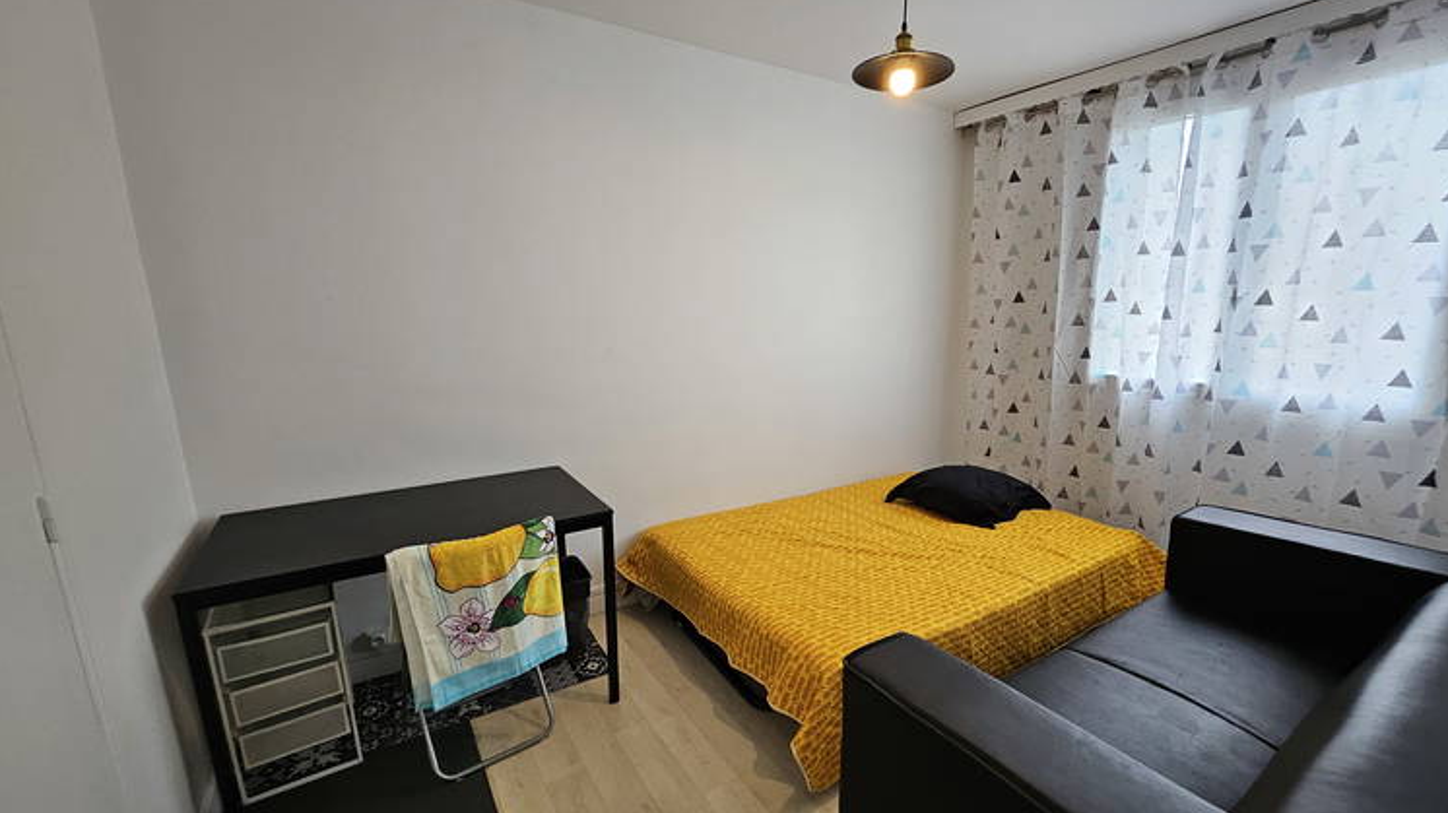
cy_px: 425
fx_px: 576
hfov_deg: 102.9
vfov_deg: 70.4
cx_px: 763
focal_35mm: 15
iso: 80
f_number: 2.2
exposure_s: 1/50
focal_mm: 1.7
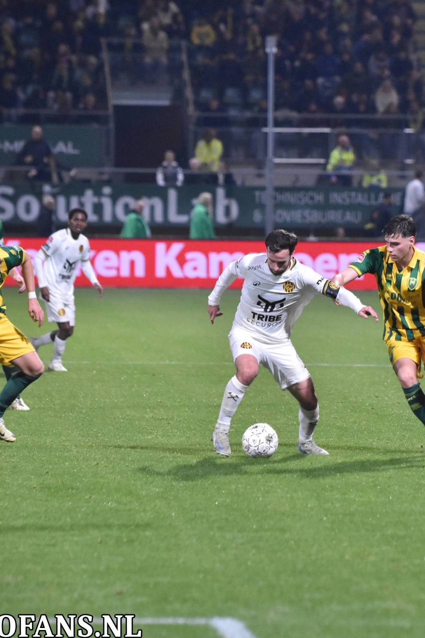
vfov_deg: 6.5
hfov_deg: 4.3
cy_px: 319
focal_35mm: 316
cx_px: 400
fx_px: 5594
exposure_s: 1/500
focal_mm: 140
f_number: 2.8
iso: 2500
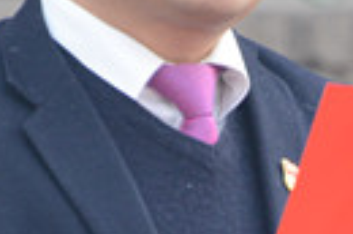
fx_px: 18106
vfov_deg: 0.7
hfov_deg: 1.1
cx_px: 244
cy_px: 306
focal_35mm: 1851
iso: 1100
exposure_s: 1/320
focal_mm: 300
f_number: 5.6
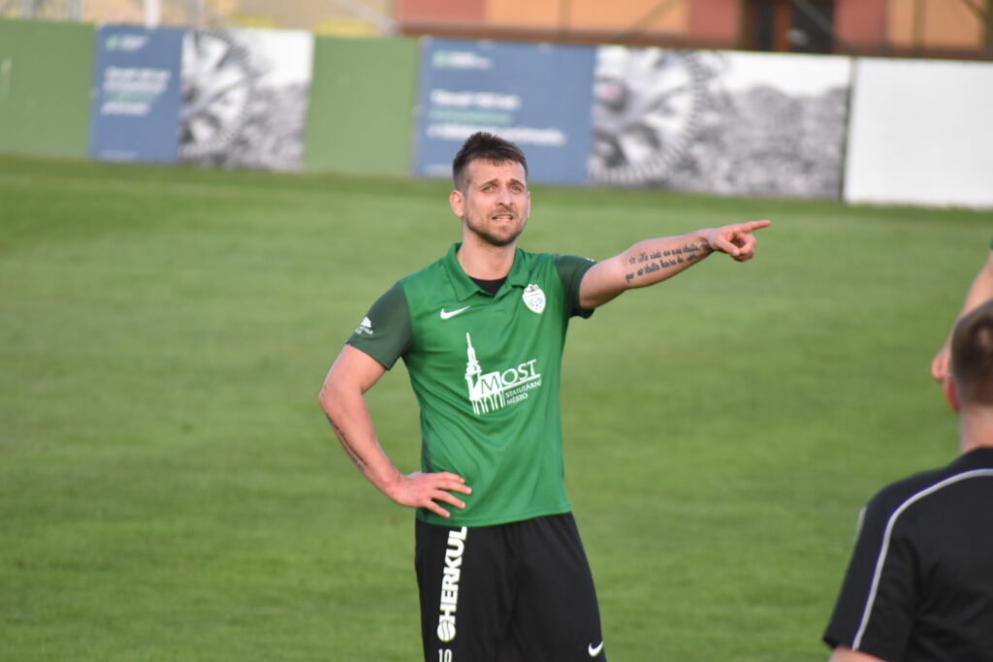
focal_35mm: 405
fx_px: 11172
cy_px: 331
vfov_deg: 3.4
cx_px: 496
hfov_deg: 5.1
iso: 800
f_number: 5.6
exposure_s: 1/640
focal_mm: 270
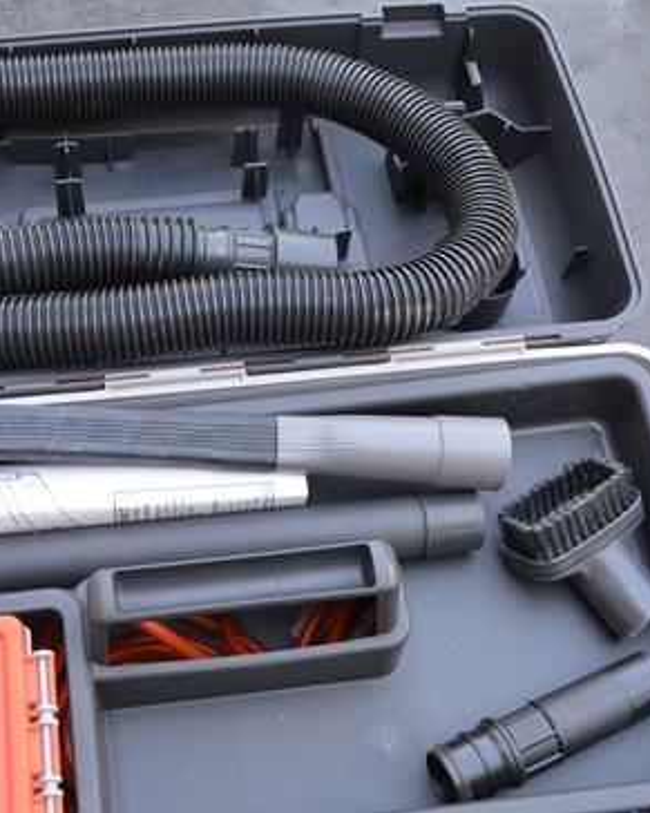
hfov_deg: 29.4
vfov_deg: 36.6
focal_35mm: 51
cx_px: 203
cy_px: 440
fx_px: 1227
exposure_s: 1/125
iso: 400
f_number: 5.6
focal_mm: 22
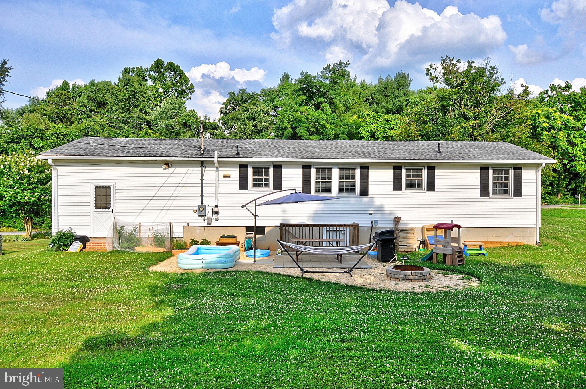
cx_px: 293
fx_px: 585
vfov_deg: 36.8
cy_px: 194
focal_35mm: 36
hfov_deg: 53.2
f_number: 10
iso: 400
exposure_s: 1/1000
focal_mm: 24
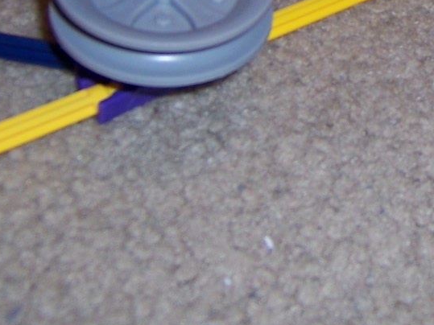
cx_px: 428
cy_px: -105
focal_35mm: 95
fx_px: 1191
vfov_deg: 14.8
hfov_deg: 20.1
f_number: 2.8
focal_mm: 5.5
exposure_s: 1/60
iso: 80
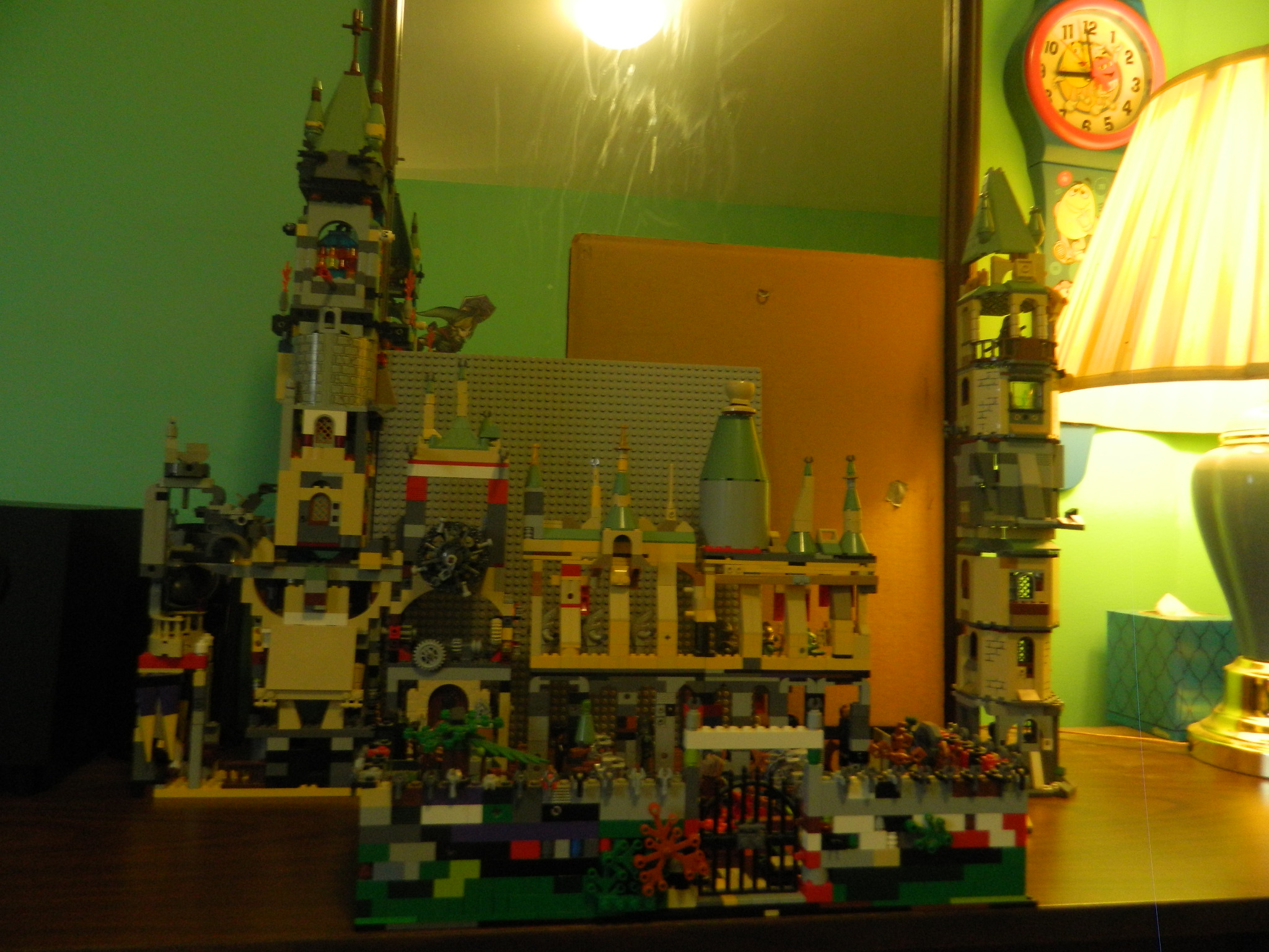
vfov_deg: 54.9
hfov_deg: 69.4
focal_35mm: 25
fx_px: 916
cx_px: 634
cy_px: 476
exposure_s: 1/30
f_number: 3.1
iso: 250
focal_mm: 4.5
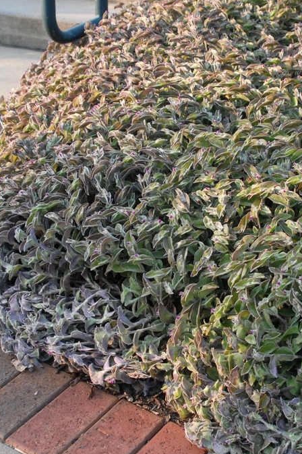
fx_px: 806
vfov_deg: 31.4
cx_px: 232
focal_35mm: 64
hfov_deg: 21.0
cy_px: 226
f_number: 7.1
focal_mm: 28
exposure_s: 1/200
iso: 400
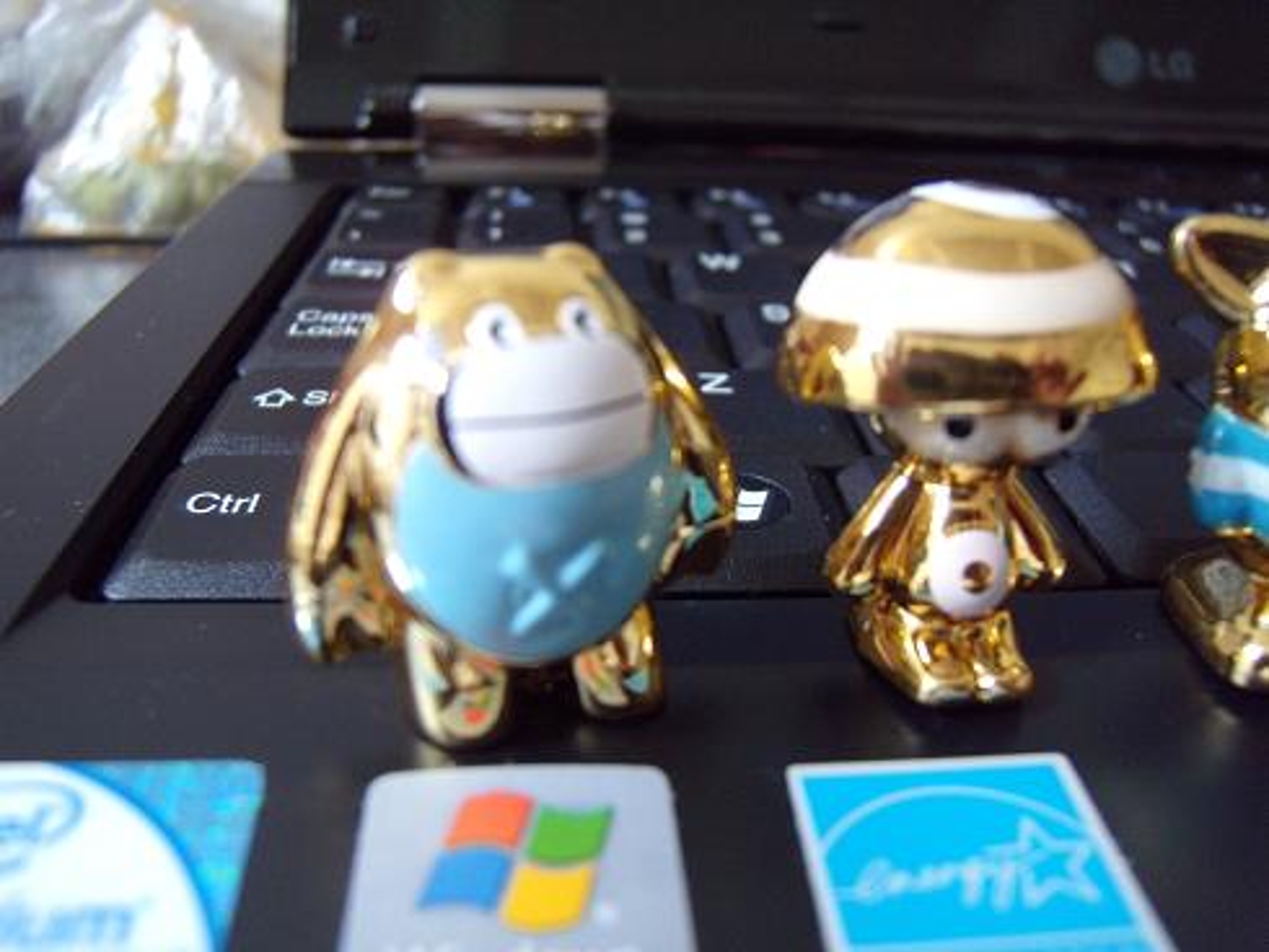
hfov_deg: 63.4
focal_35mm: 28
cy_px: 476
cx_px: 634
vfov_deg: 49.8
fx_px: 1027
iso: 400
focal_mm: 6
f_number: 2.8
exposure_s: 1/15
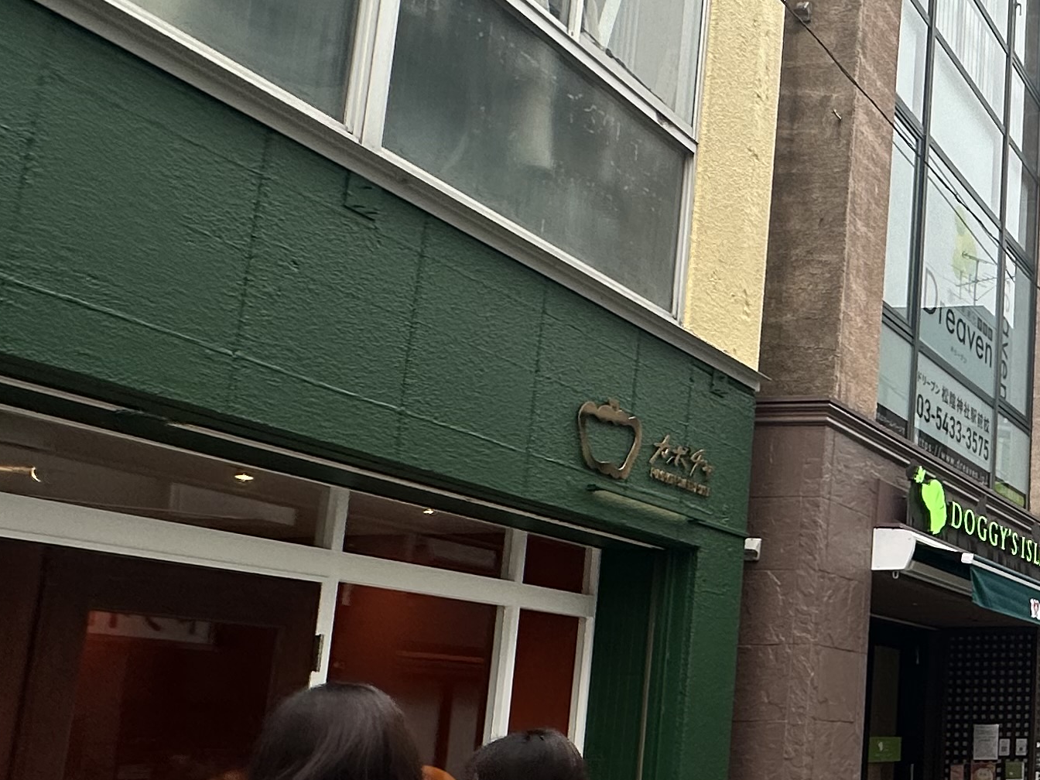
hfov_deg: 32.3
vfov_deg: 33.9
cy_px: 538
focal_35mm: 42
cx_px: 1387
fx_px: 1262
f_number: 2.2
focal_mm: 2.22
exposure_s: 1/477
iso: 40
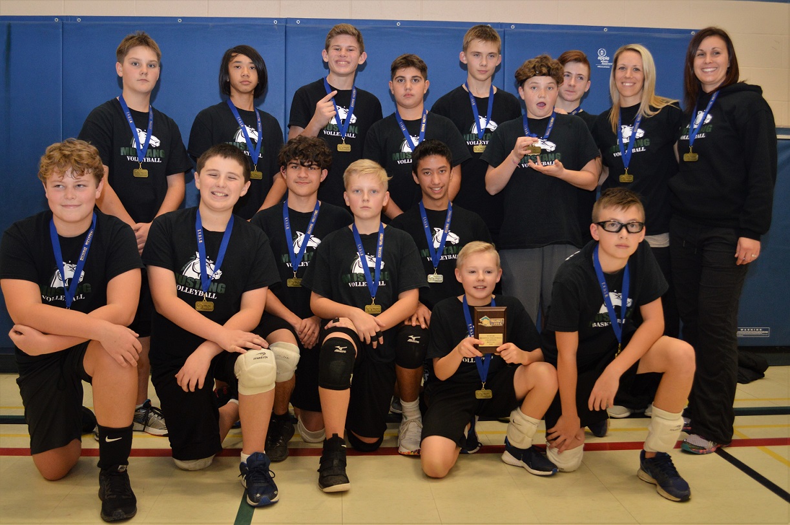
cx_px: 395
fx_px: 658
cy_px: 262
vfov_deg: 43.5
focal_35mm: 30
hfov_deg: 62.0
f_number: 3.8
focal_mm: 20
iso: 640
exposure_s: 1/60
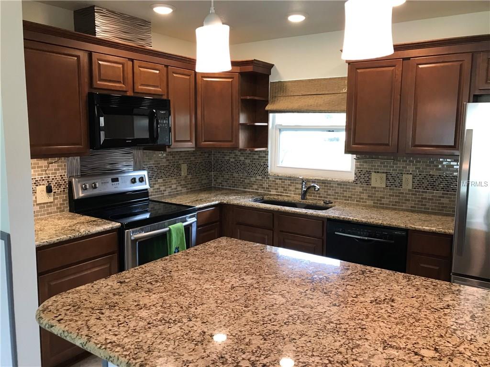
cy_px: 184
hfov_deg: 63.4
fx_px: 396
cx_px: 245
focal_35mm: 28
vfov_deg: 49.7
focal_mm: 3.99
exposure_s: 1/30
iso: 32
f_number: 1.8
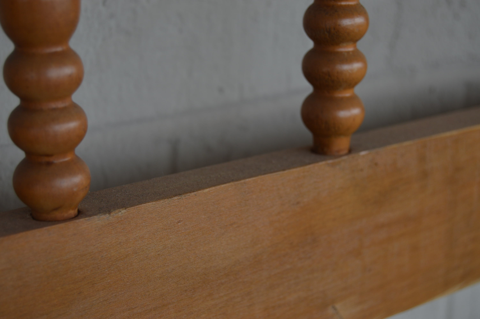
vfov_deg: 16.5
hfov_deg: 24.6
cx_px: 240
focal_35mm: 82
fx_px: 1099
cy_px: 160
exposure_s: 1/160
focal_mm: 55
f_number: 5.6
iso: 100
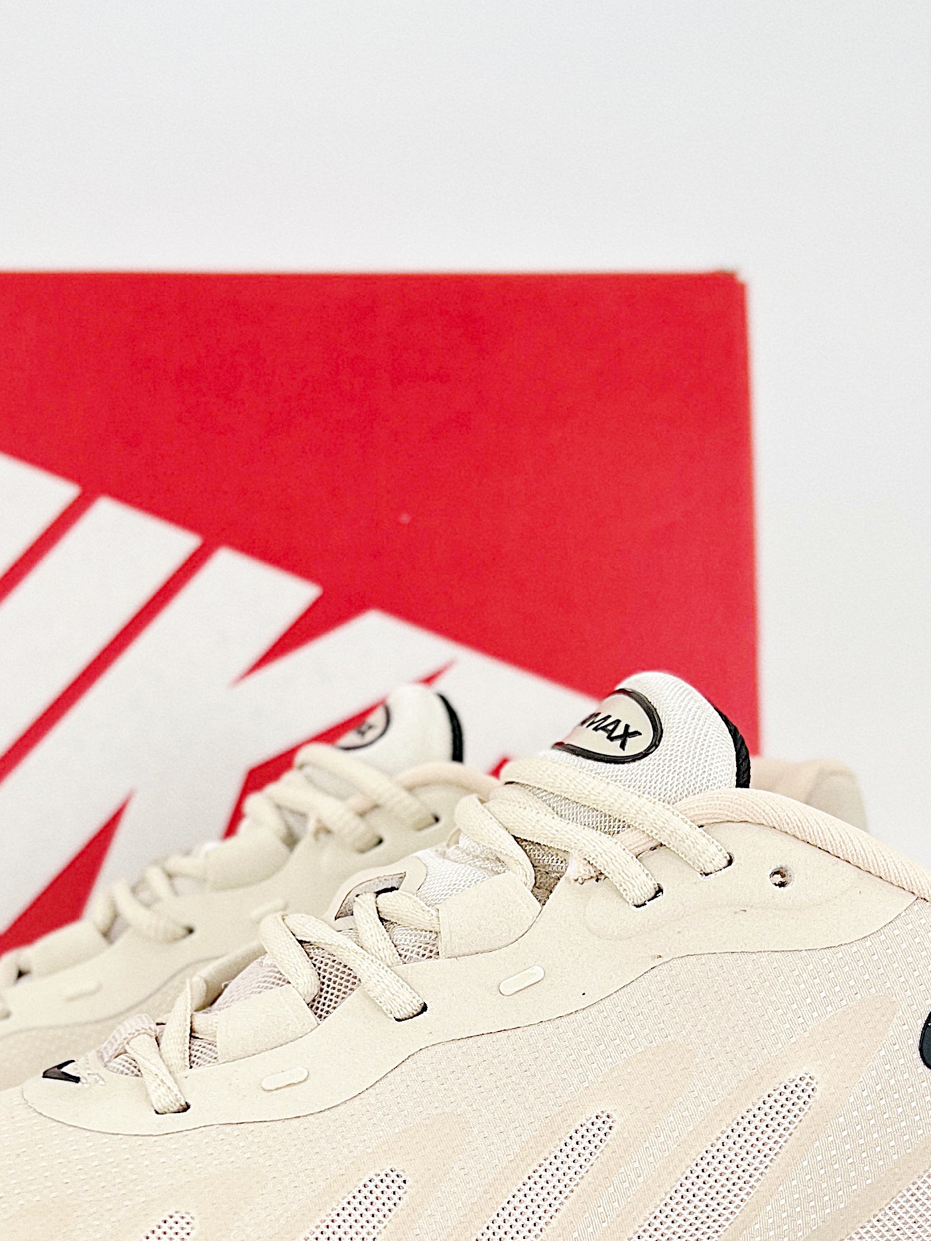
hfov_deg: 26.1
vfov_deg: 33.3
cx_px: 381
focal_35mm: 56
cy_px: 995
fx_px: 2008
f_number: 1.5
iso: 50
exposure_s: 1/887
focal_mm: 5.7
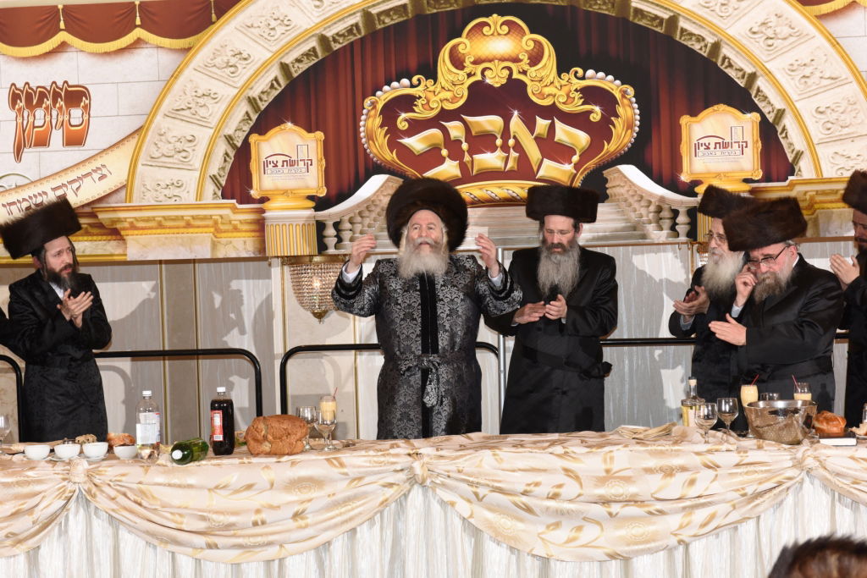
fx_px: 1686
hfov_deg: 28.8
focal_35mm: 70
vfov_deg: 19.5
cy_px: 289
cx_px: 434
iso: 800
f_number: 7.1
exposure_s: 1/160
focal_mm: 70
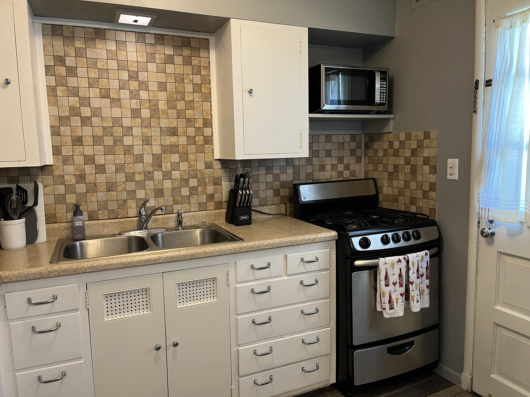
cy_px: 198
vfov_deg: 53.1
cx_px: 265
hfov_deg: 67.3
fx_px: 398
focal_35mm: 26
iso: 250
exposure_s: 1/60
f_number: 1.6
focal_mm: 5.1
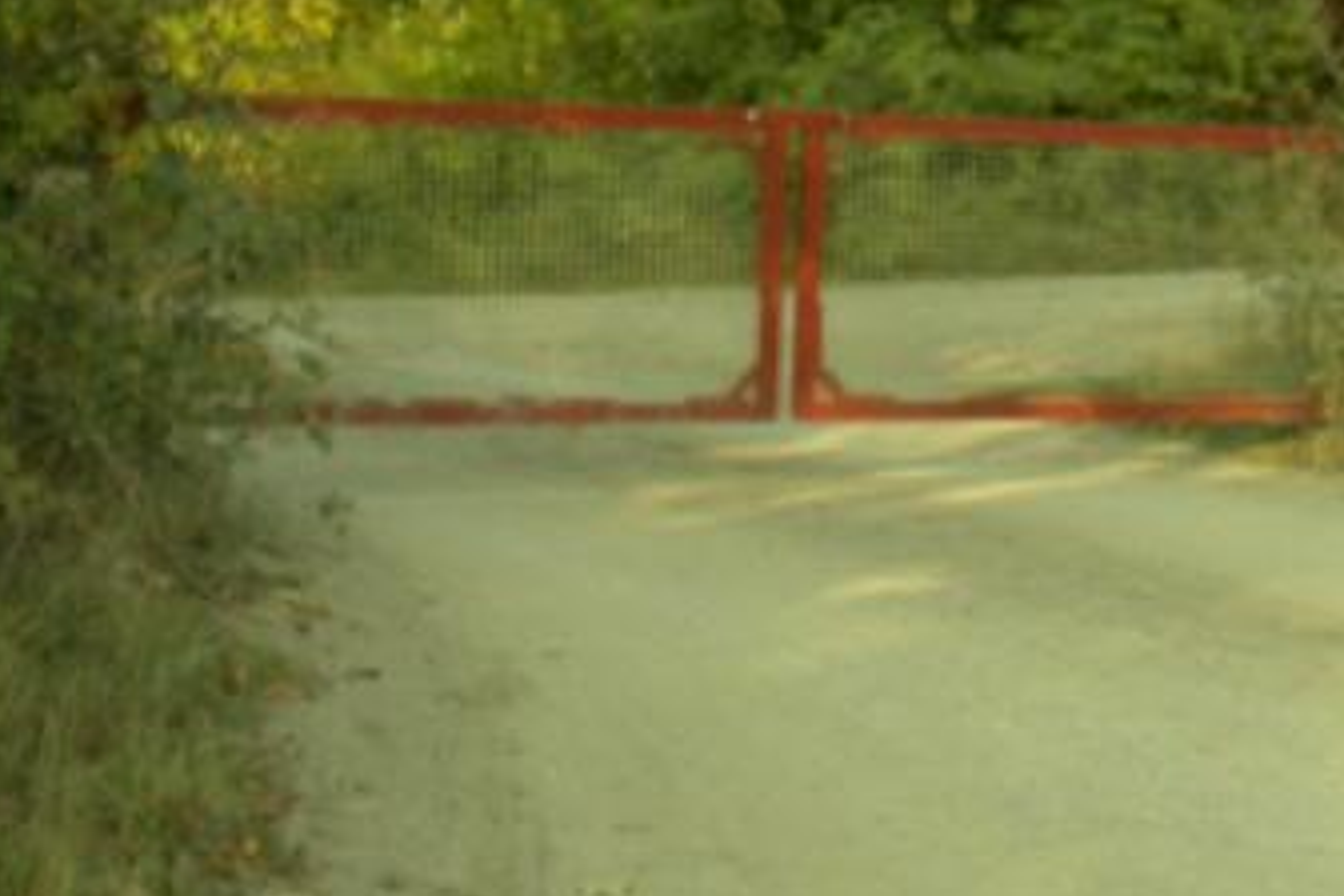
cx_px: 1228
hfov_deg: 21.2
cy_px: 8
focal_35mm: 94
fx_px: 3509
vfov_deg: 14.3
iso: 100
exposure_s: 1/203
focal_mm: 7.85
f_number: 4.7
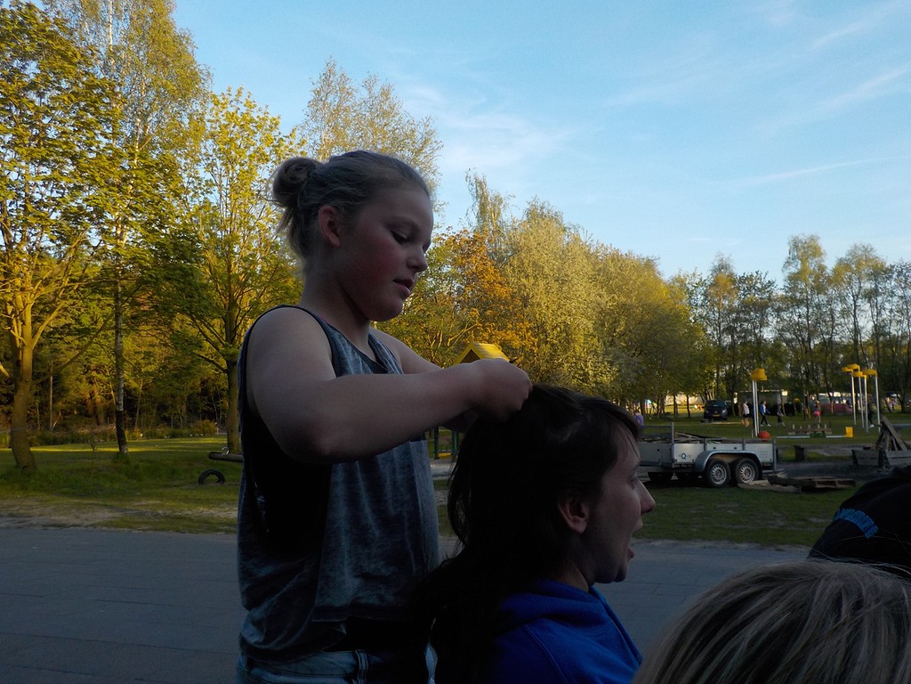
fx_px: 790
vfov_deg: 46.8
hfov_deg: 60.0
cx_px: 456
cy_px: 342
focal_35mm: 30
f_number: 3.3
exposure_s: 1/400
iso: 125
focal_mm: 4.1
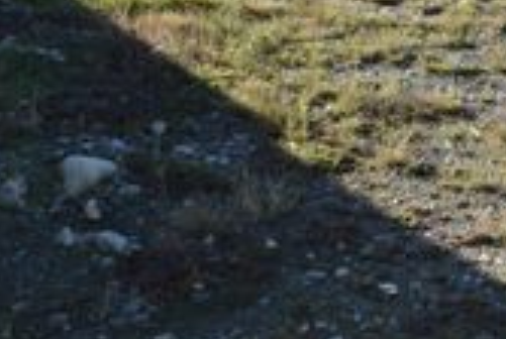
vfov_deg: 15.1
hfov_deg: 20.7
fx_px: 1245
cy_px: -44
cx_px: 679
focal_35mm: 88
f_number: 9
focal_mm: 21
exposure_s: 1/200
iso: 100
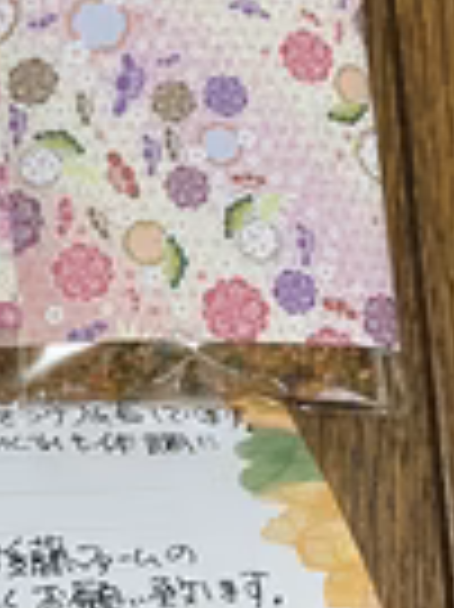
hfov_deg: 16.6
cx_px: -162
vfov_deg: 23.6
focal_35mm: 83
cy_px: 338
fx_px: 1454
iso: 160
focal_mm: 3.99
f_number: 1.8
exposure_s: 1/58
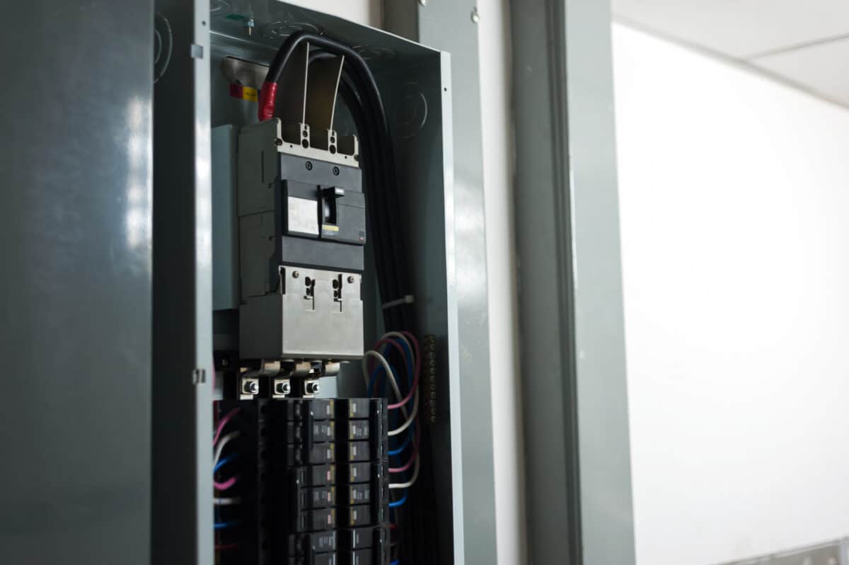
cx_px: 424
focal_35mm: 50
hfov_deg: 39.6
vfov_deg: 26.9
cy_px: 282
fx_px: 1178
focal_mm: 50
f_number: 2.8
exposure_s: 1/100
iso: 400
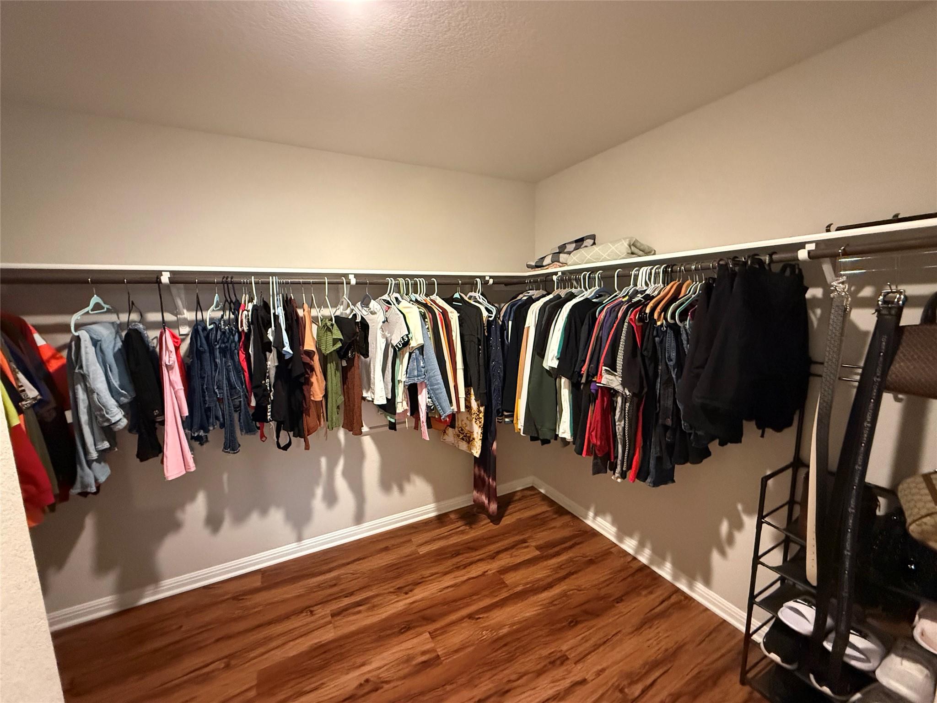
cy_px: 352
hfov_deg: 102.1
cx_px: 468
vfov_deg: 85.7
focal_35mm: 14
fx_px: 379
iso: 1000
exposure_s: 1/60
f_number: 2.2
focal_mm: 2.22
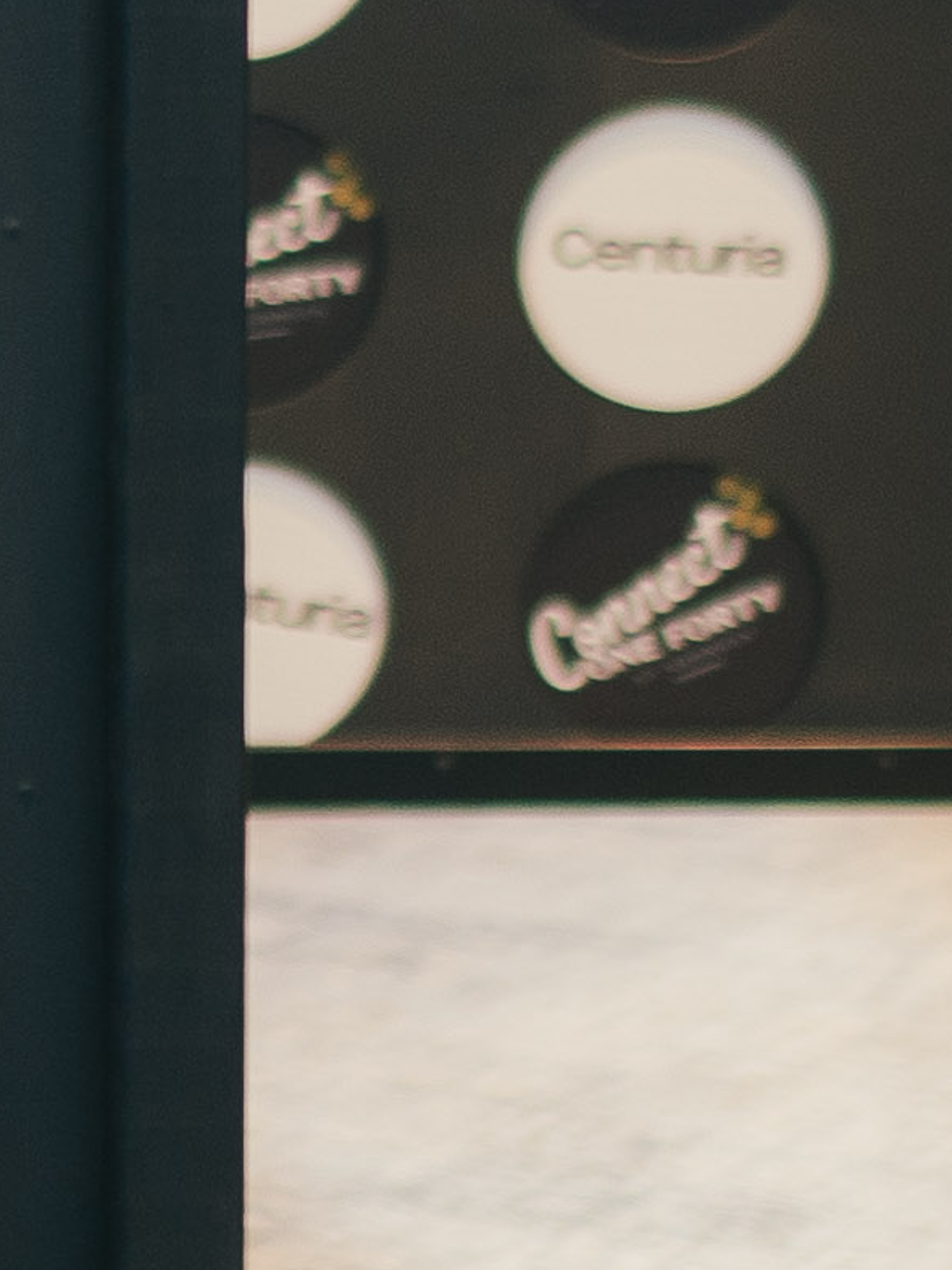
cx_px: -349
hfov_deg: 5.8
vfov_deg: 7.7
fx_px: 9353
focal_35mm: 255
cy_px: -144
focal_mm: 35
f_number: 1.4
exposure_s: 1/125
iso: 160
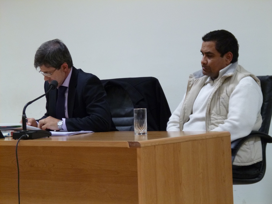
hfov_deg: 18.5
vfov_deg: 14.0
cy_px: 102
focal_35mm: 106
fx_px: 833
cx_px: 136
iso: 400
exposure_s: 1/13
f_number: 5.9
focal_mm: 18.9
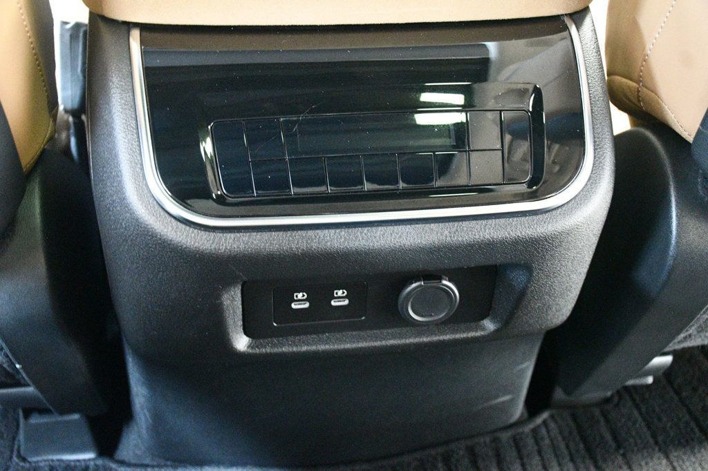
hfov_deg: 48.5
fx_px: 786
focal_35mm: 40
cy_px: 236
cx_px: 354
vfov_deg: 33.4
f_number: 4
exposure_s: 1/10
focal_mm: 27
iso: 12800
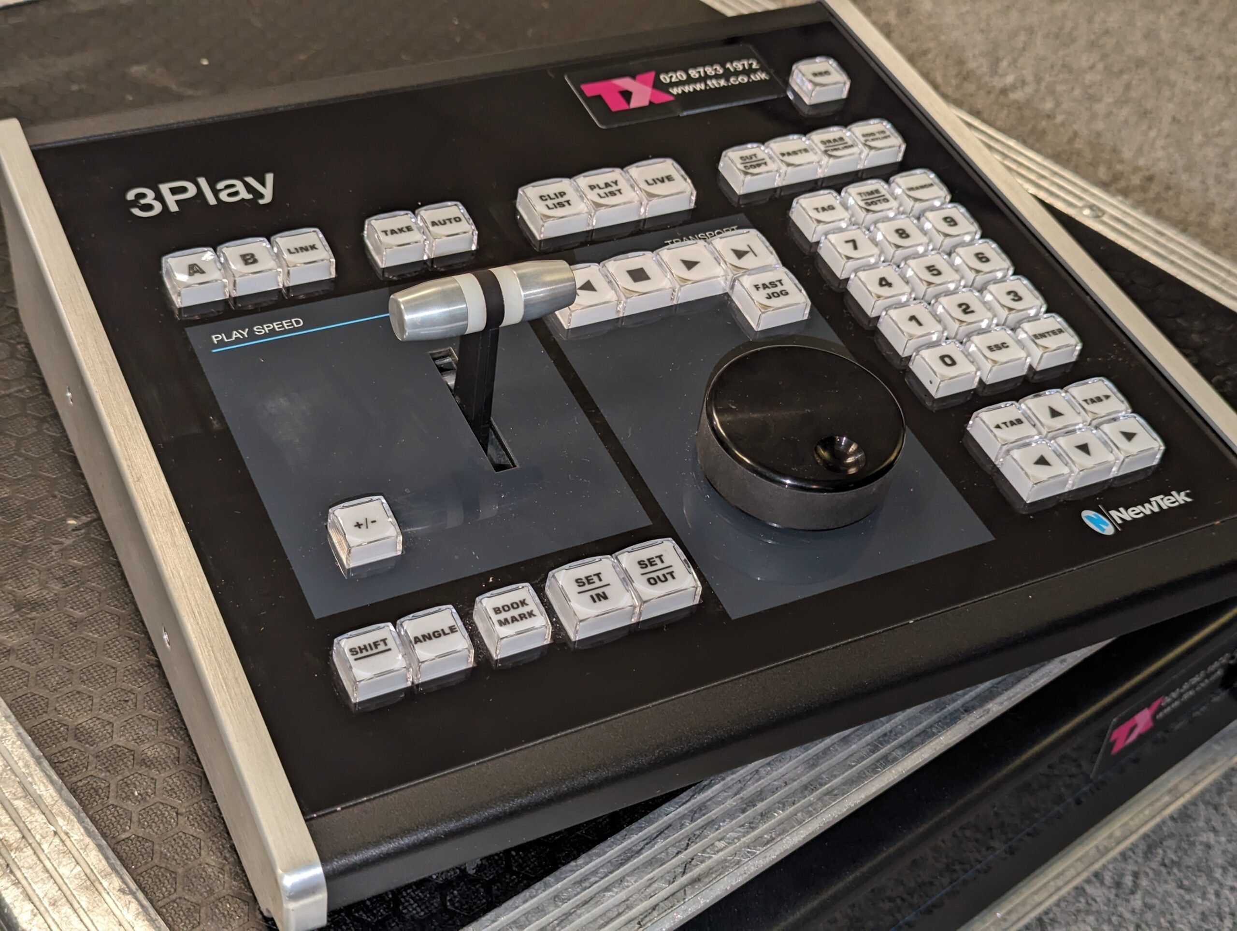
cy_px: 466
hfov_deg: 39.6
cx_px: 618
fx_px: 1718
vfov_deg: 30.3
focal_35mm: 48
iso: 159
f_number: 1.85
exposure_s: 1/33.3
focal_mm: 6.81
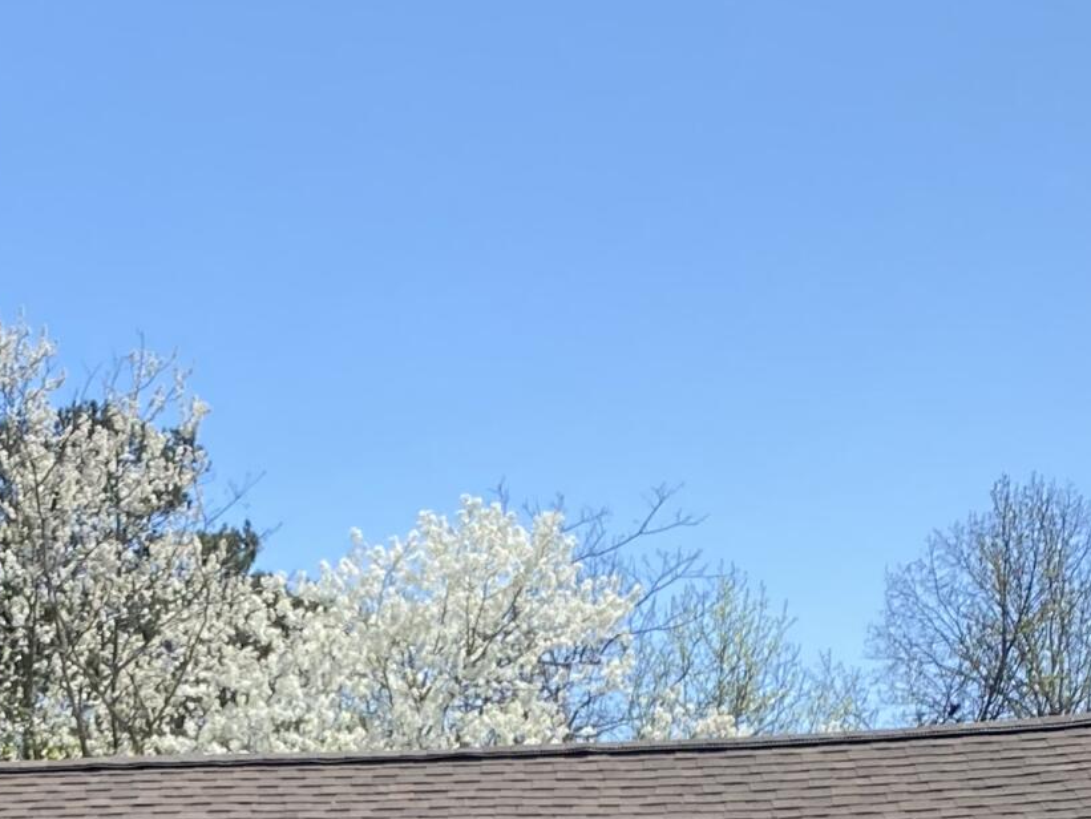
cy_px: 1427
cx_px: 145
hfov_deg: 20.3
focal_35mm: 95
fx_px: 2995
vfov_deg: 14.0
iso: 32
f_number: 1.8
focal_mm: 4.25
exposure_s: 1/1727
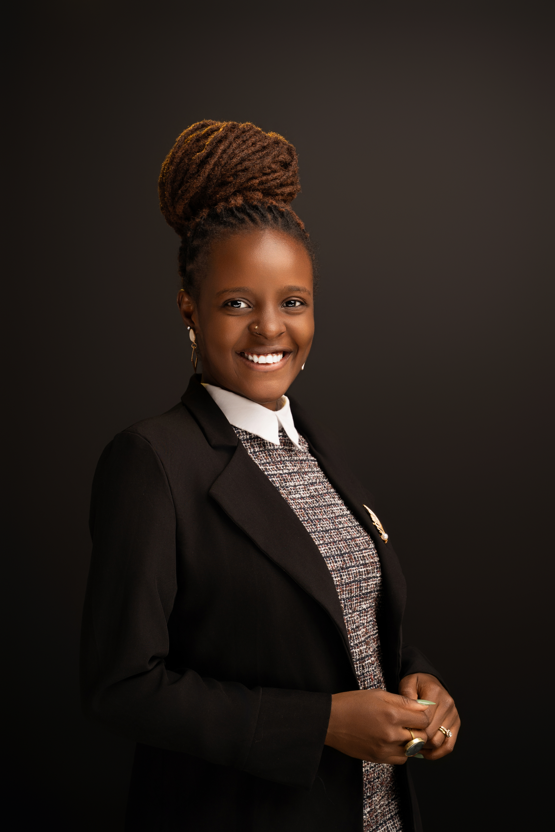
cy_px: 416
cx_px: 278
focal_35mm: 54
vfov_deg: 37.2
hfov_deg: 25.3
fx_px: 1237
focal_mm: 53.5
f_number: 7.1
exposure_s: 1/200
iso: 200
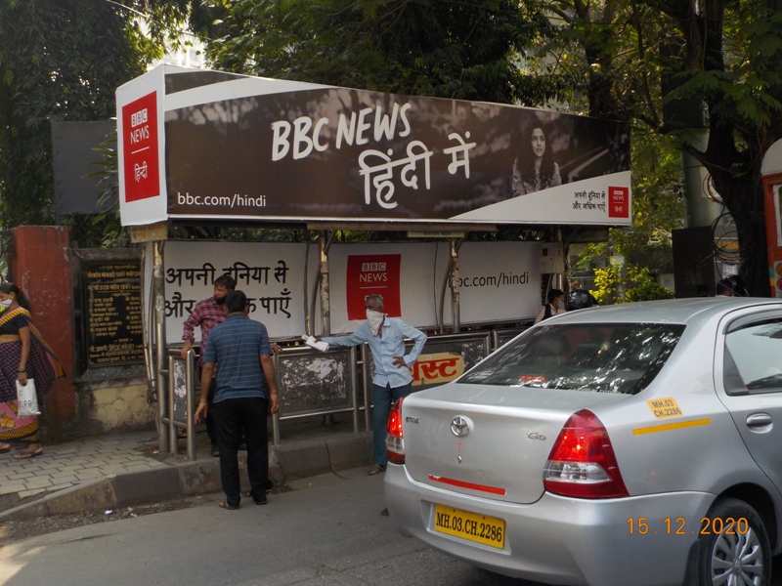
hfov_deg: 49.0
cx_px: 391
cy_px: 293
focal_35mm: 38
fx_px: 858
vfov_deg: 37.7
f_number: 3.7
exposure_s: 1/250
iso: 125
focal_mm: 5.2
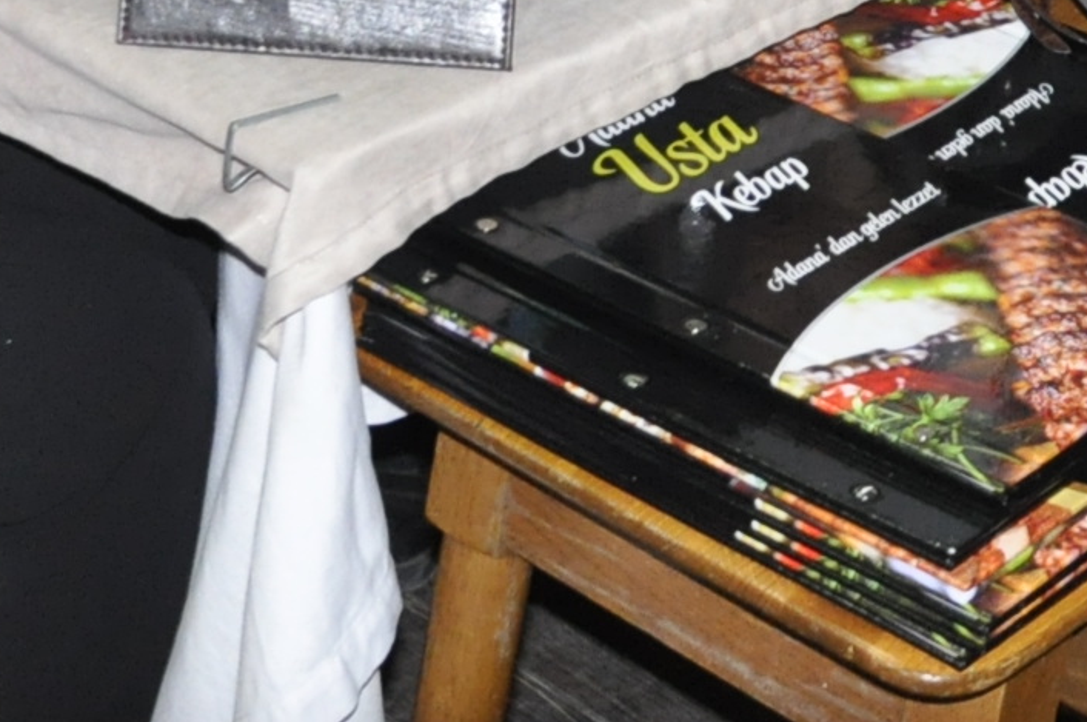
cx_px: 507
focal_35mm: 123
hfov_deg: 16.7
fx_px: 3710
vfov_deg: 9.9
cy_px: -921
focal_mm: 18
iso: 1250
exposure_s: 1/60
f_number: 4.5
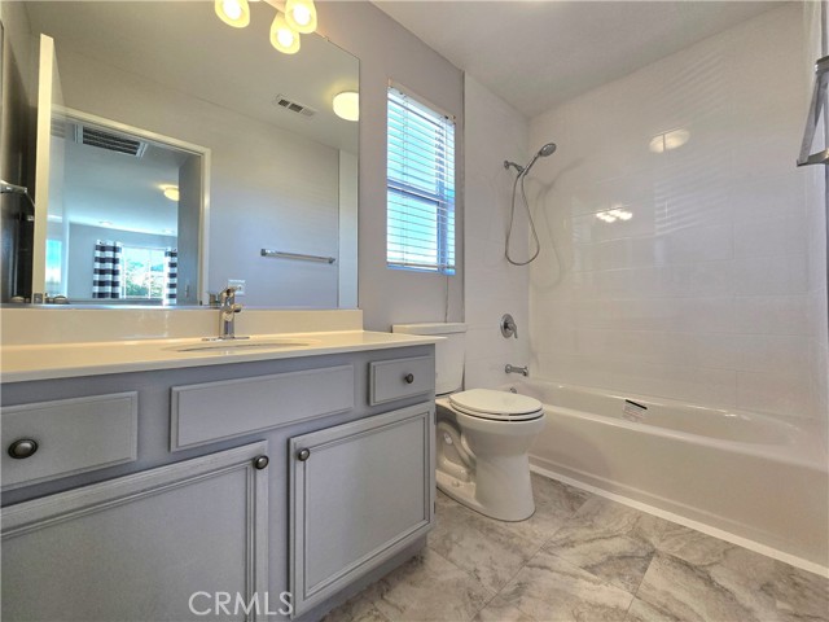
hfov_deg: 106.2
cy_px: 311
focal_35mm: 13
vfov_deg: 89.9
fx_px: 311
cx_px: 414
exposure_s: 1/125
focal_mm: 2.2
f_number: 2.2
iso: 50
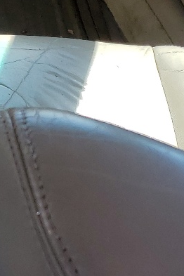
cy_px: -38
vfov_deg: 17.8
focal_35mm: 110
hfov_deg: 10.9
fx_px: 843
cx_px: -232
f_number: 1.5
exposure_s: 1/769
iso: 50
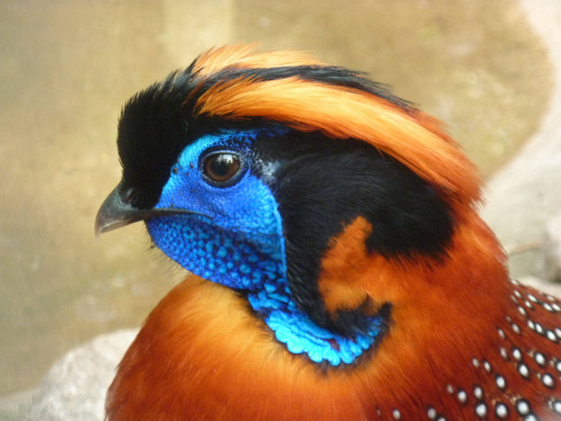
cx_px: 280
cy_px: 210
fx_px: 2139
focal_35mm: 132
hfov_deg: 14.9
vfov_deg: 11.2
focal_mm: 22
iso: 400
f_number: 5.9
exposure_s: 1/100
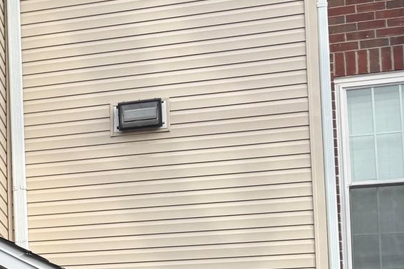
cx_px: -277
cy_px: 321
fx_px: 1010
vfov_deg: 14.7
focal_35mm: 90
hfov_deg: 18.6
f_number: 1.78
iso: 80
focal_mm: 6.76
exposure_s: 1/1337
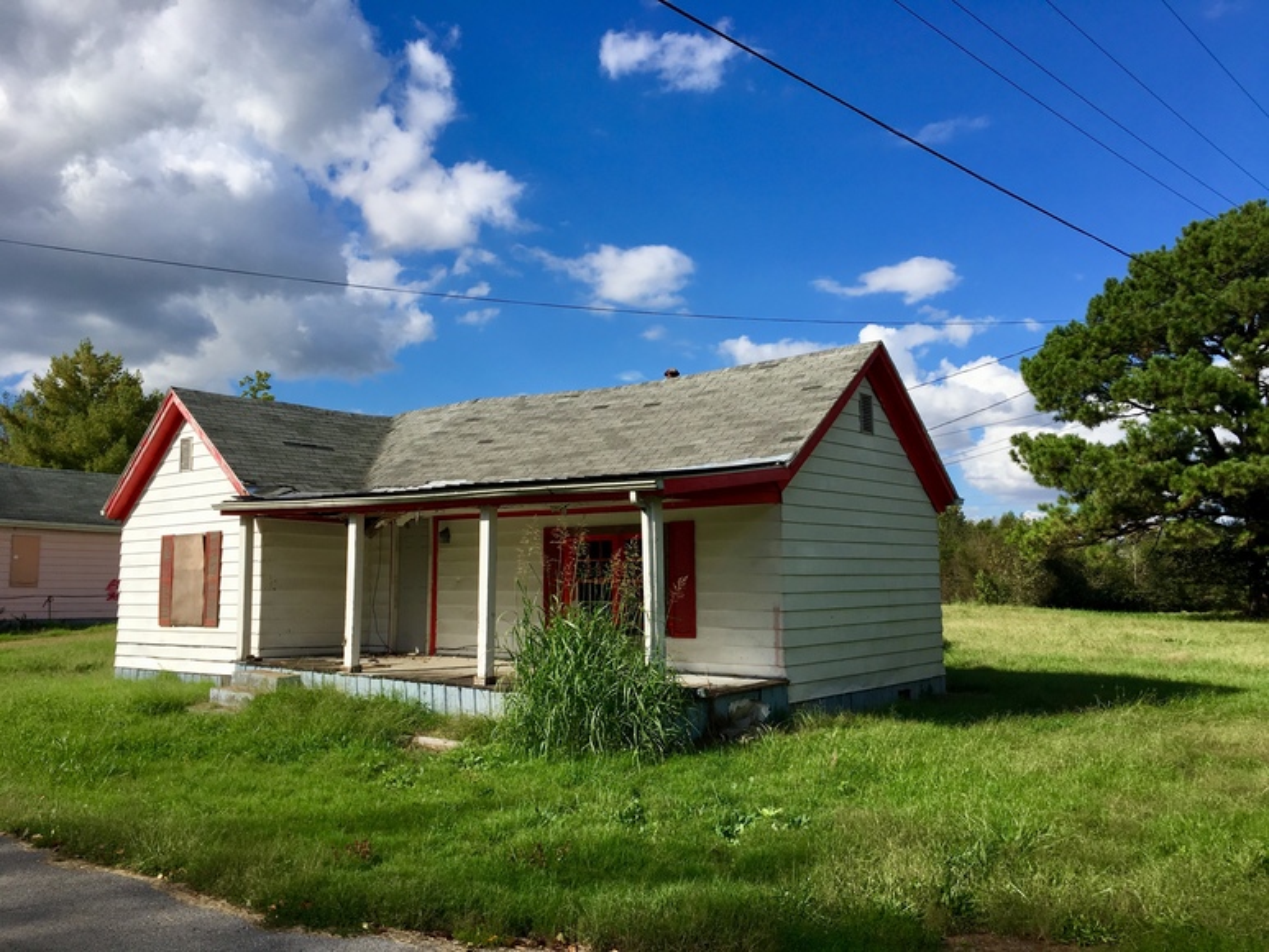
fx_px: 1063
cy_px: 476
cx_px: 634
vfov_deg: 48.2
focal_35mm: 29
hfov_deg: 61.7
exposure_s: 1/1789
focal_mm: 4.15
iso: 25
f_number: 2.2
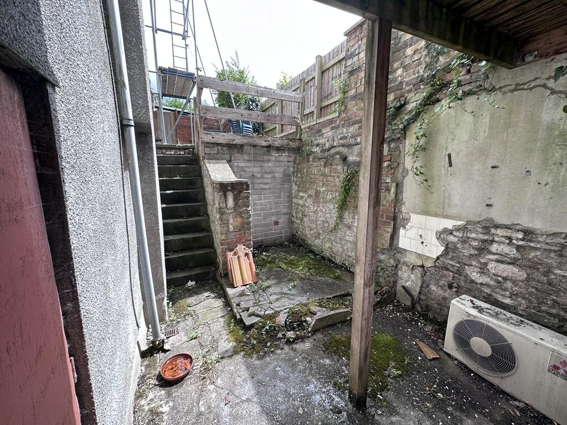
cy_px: 212
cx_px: 284
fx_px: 229
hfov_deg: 102.1
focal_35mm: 14
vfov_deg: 85.7
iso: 40
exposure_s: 1/208
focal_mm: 2.22
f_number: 2.2
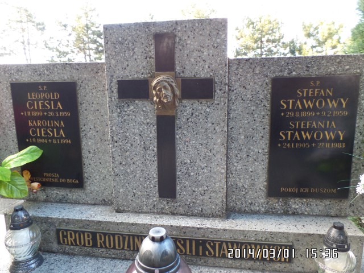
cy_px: 136
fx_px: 242
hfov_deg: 73.9
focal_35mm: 23
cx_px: 182
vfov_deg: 58.9
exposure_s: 1/30
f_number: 2.8
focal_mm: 4.1
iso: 120
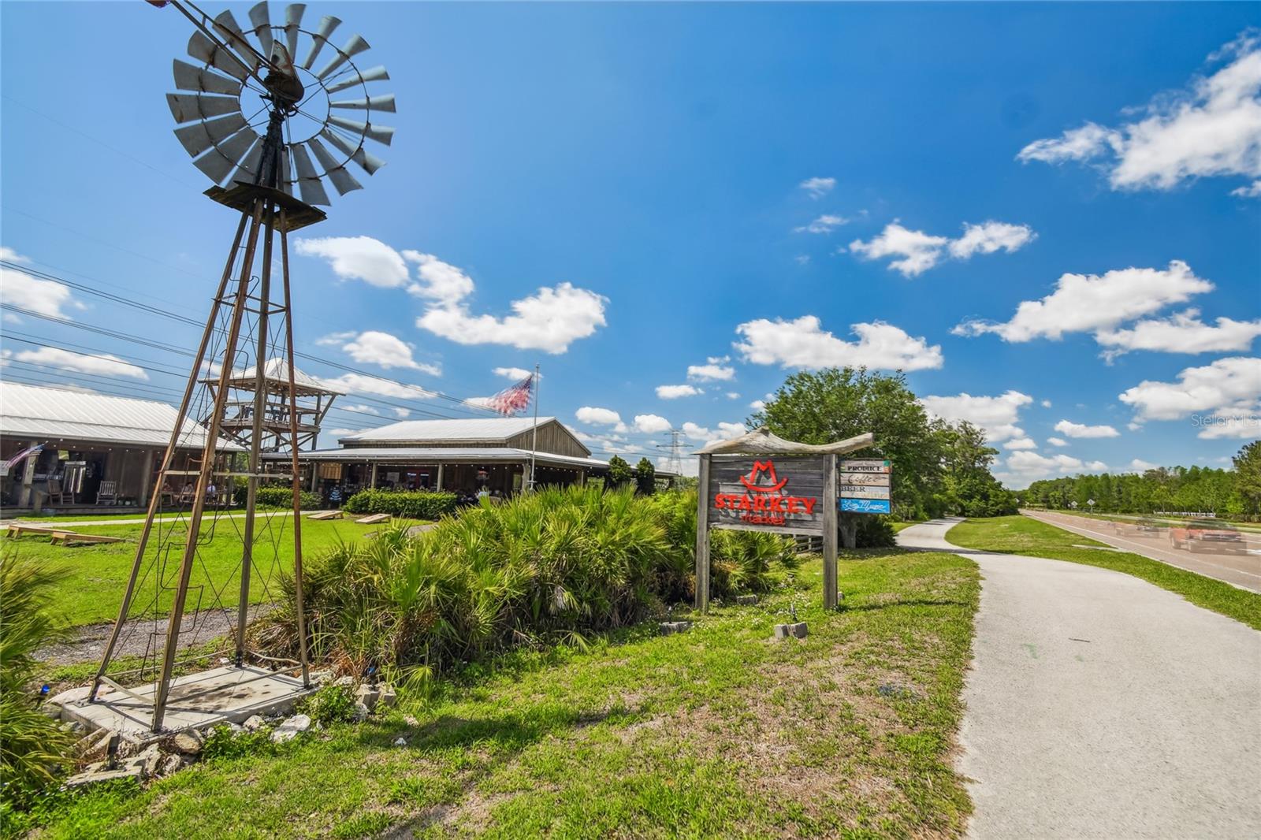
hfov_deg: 100.4
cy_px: 420
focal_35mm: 15
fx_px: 525
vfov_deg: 77.3
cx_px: 630
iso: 100
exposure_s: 1/250
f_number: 7.1
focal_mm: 10
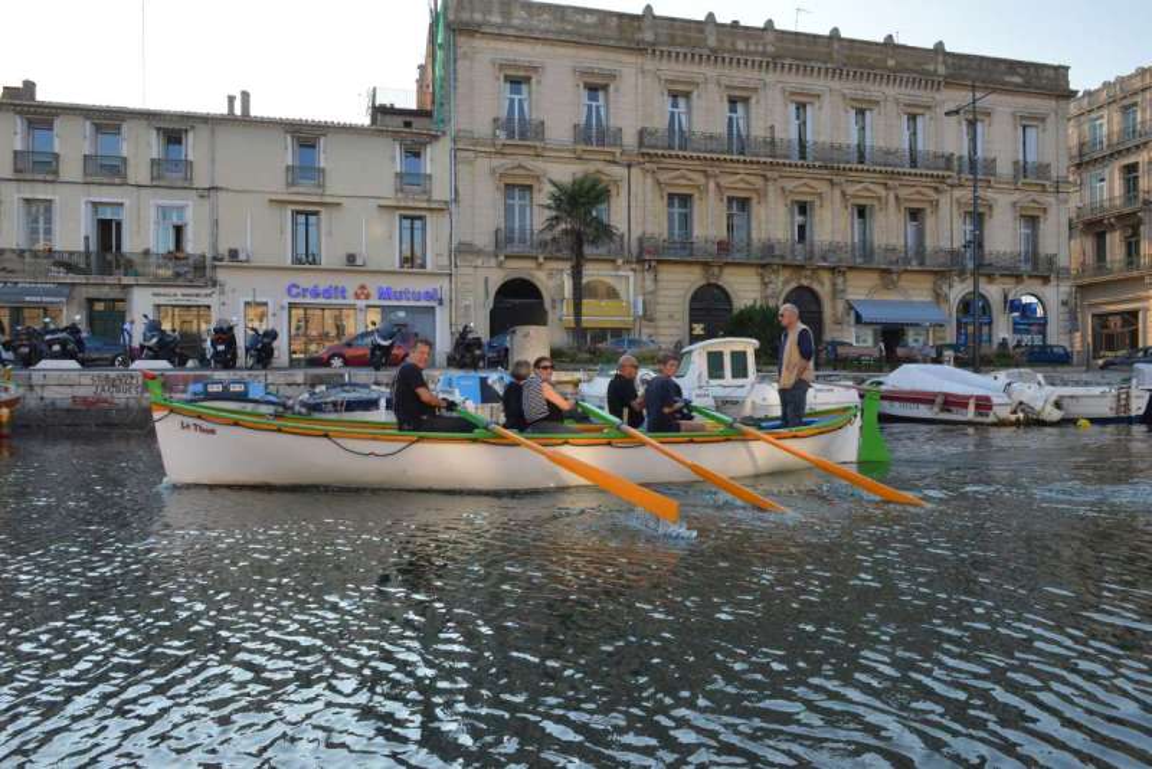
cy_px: 384
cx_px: 576
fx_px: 768
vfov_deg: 53.2
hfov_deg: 73.7
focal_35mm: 24
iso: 5000
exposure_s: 1/200
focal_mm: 24
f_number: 18
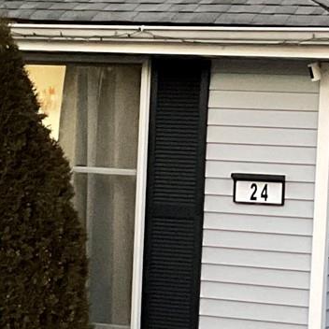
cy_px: 217
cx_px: 208
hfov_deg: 11.7
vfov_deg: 11.7
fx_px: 1602
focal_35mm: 149
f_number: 1.8
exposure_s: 1/30
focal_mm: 3
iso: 320
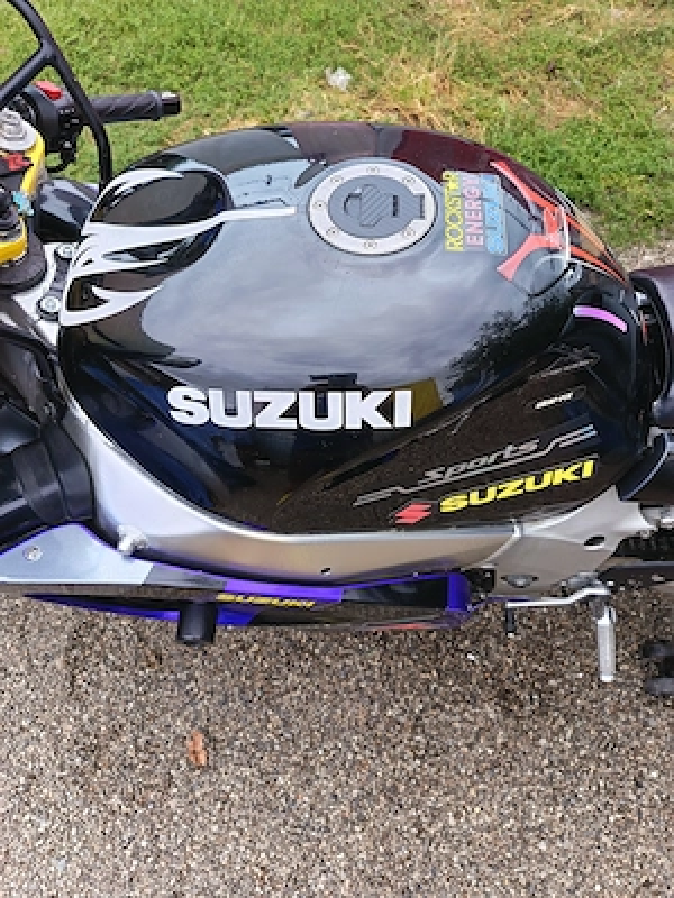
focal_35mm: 24
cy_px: 449
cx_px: 337
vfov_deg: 71.6
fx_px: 623
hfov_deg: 56.8
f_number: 1.75
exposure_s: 1/120
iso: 527
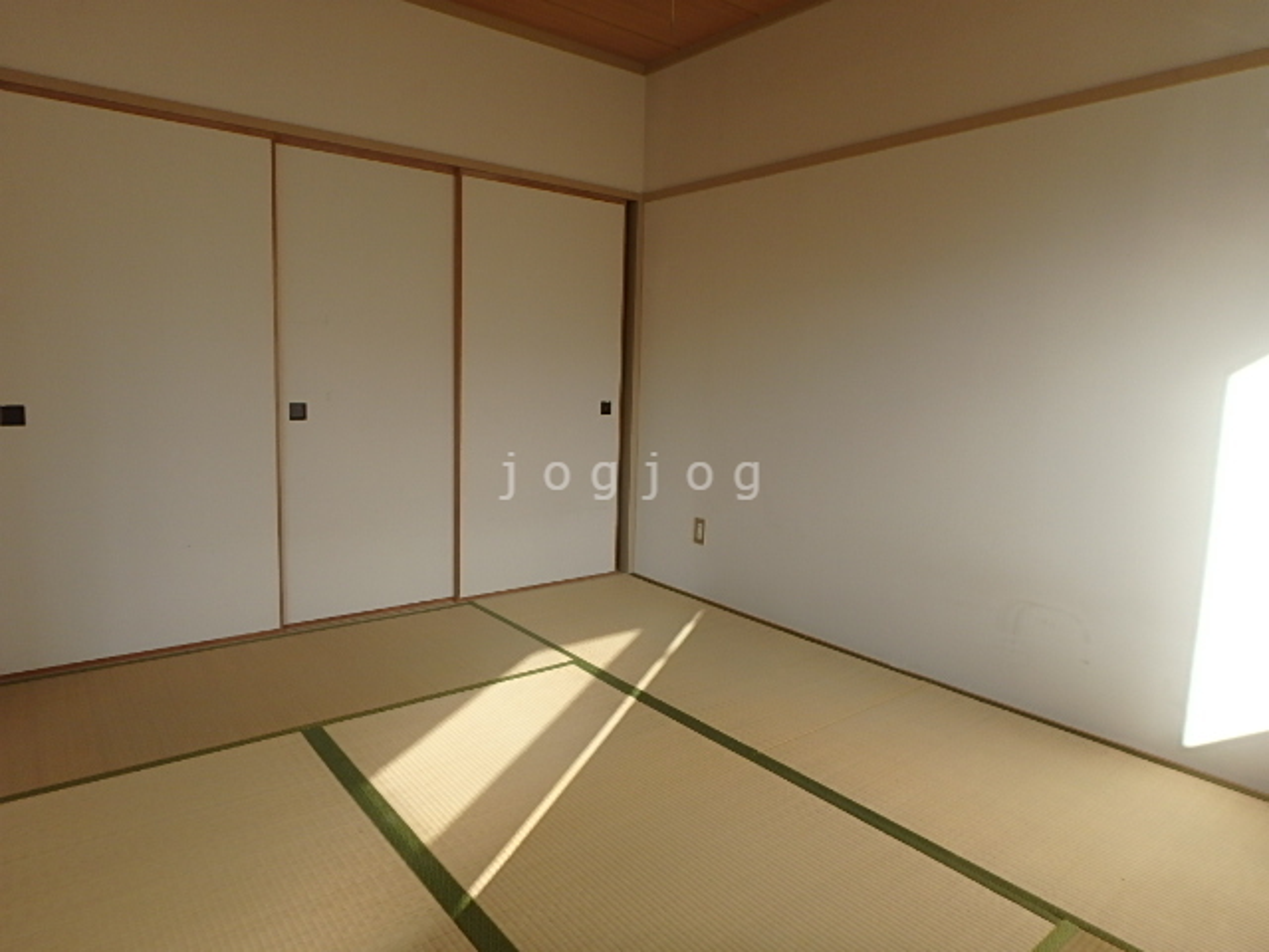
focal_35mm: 21
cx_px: 634
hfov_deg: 79.0
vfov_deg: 63.4
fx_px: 770
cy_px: 476
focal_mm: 3.7
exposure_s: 1/160
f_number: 3.5
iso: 125
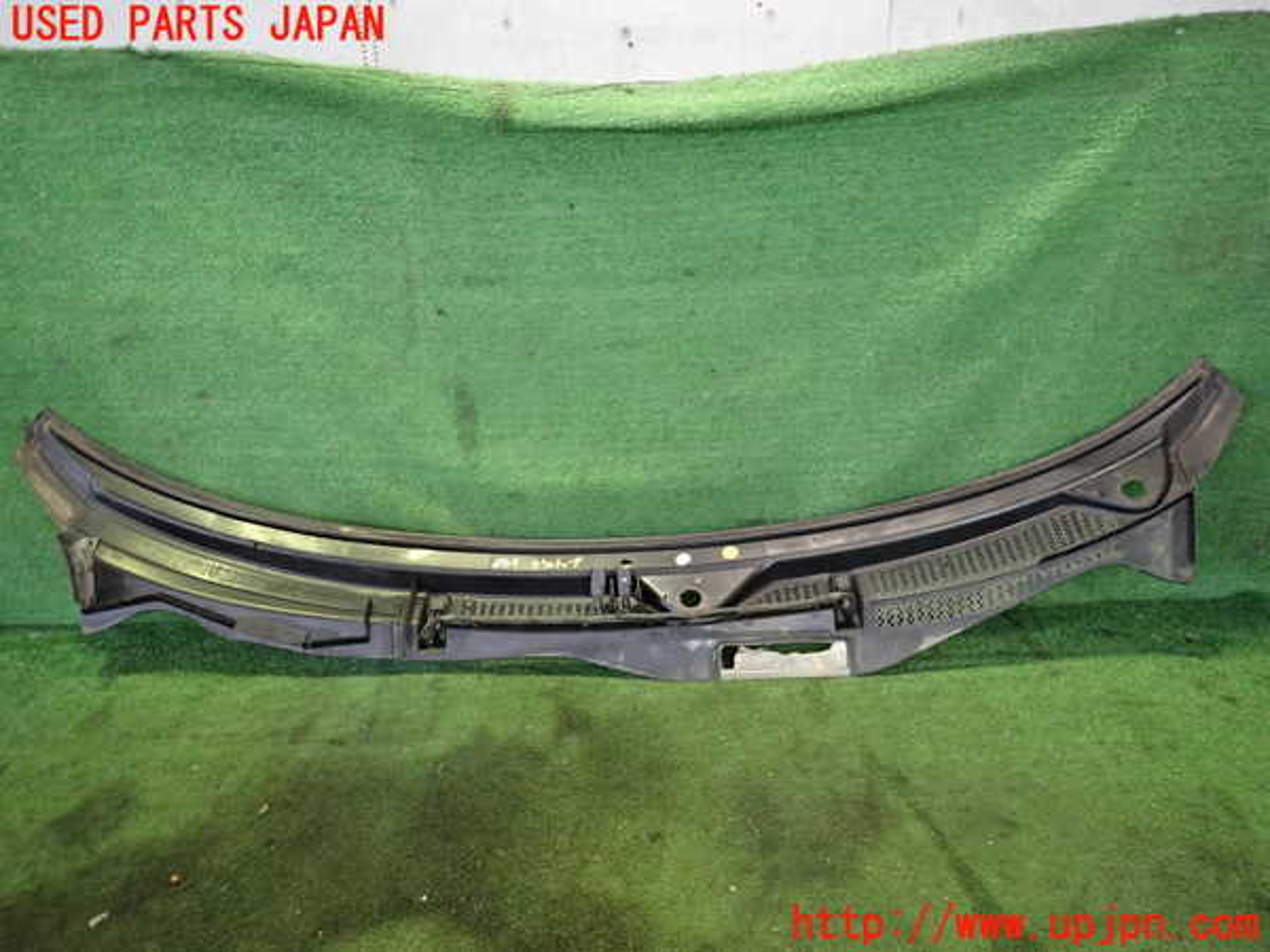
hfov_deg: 69.4
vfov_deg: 54.9
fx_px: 917
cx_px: 635
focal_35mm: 25
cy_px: 476
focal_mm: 4.5
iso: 500
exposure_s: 1/30
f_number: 2
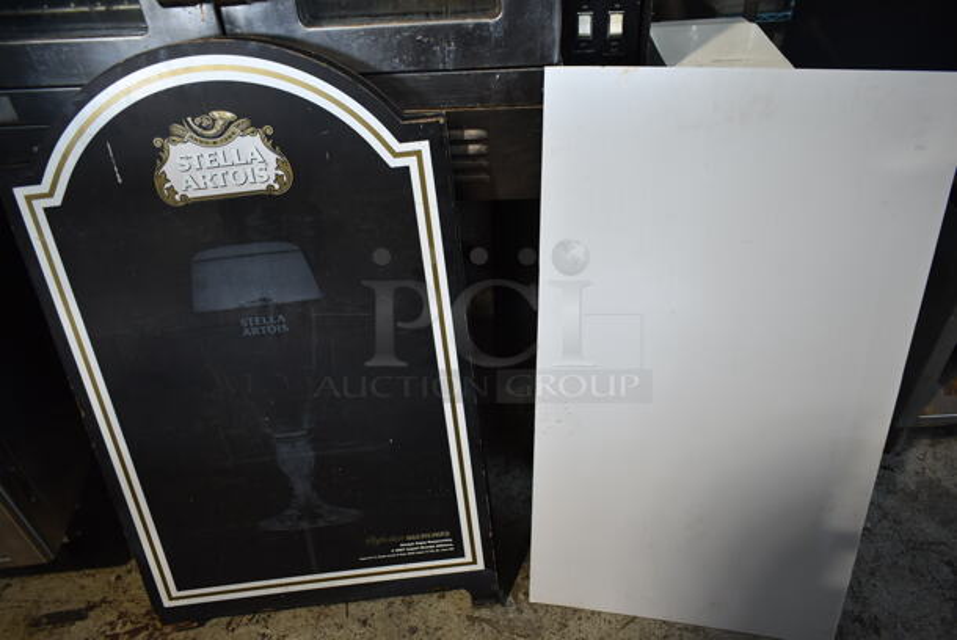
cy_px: 320
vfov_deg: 48.0
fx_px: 718
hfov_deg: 67.3
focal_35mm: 27
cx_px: 478
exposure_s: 1/30
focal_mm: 18
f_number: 3.5
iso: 400
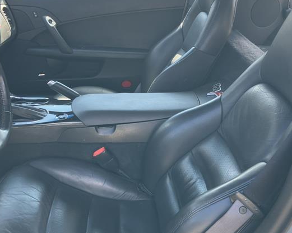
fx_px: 363
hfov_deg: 43.8
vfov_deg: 35.6
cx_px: 130
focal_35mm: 42
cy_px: 136
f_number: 1.8
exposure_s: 1/121
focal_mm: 3.99
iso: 50
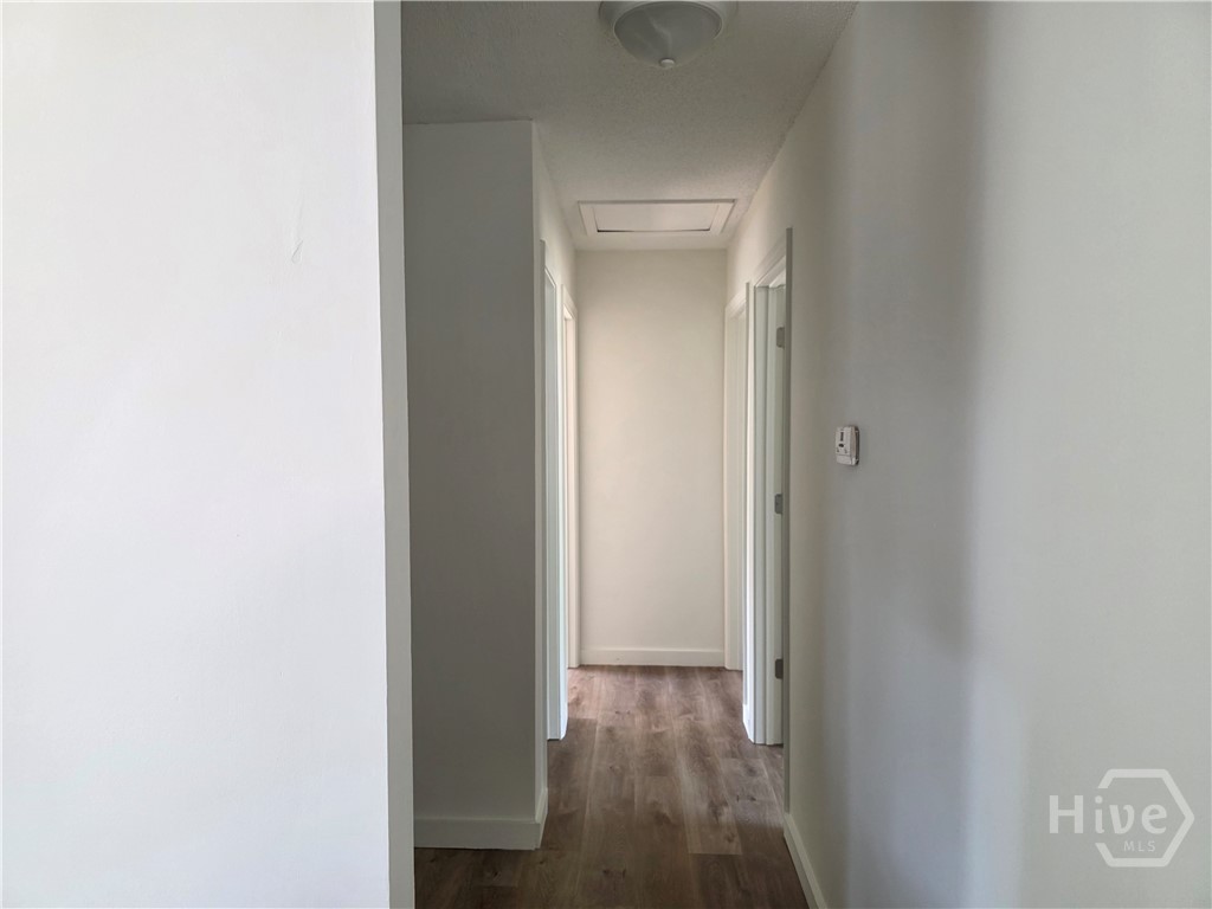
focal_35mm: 23
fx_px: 805
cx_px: 606
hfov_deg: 73.9
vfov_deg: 58.9
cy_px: 454
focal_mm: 6.3
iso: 160
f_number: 1.7
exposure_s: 1/120
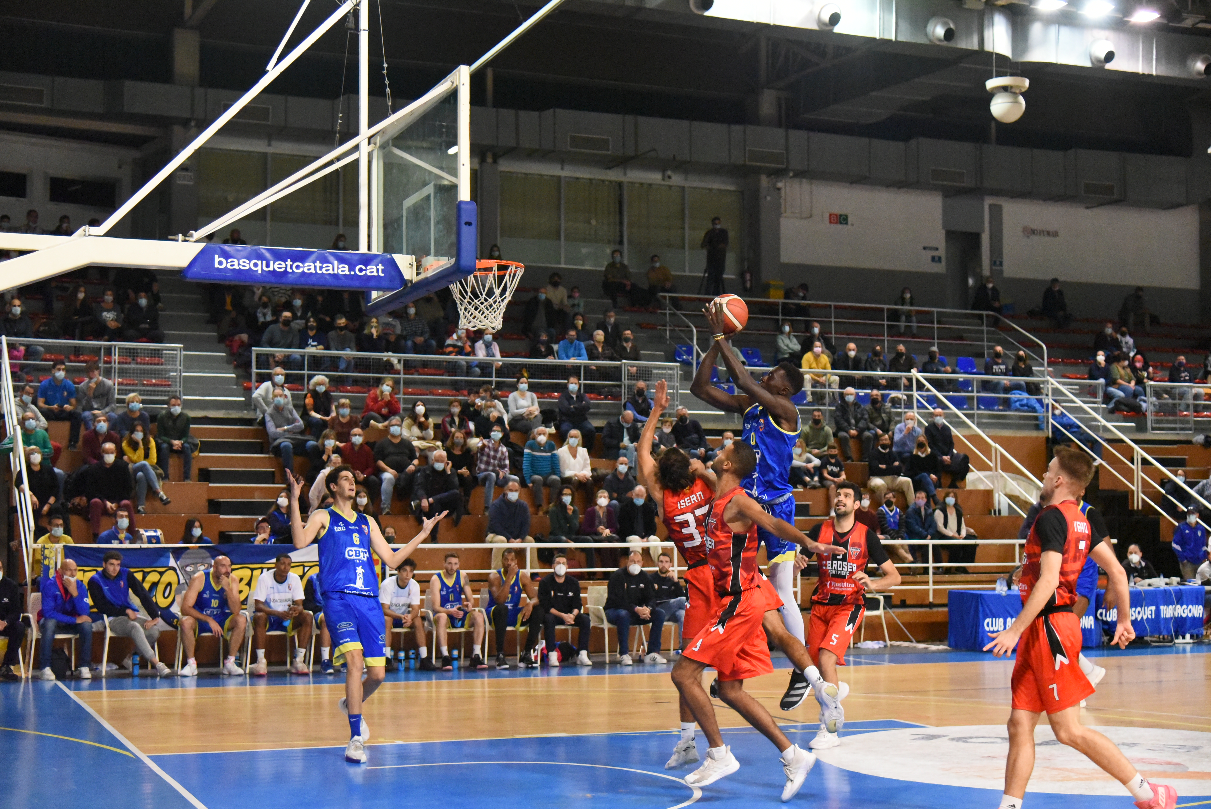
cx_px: 606
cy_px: 404
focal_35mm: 50
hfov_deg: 39.6
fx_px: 1683
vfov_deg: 27.0
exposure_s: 1/800
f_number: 4
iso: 12800
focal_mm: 50
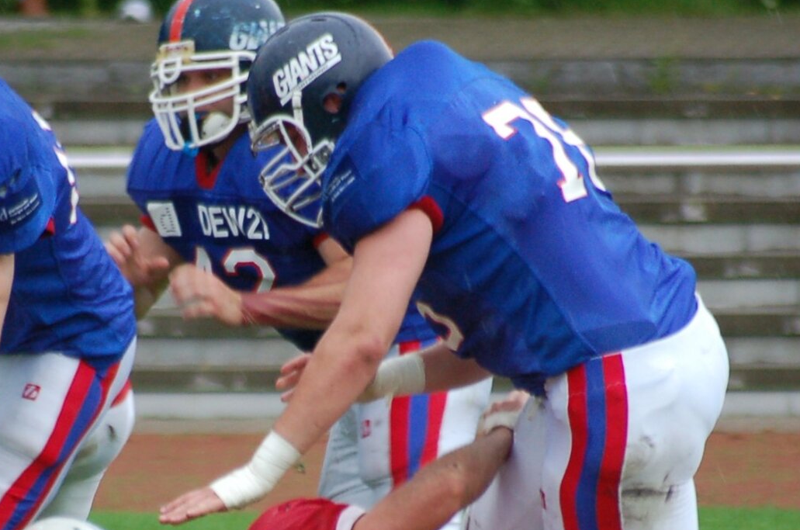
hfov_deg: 2.2
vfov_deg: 1.4
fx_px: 21290
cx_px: 289
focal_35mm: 960
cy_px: 473
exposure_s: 1/320
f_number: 5.6
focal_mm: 300
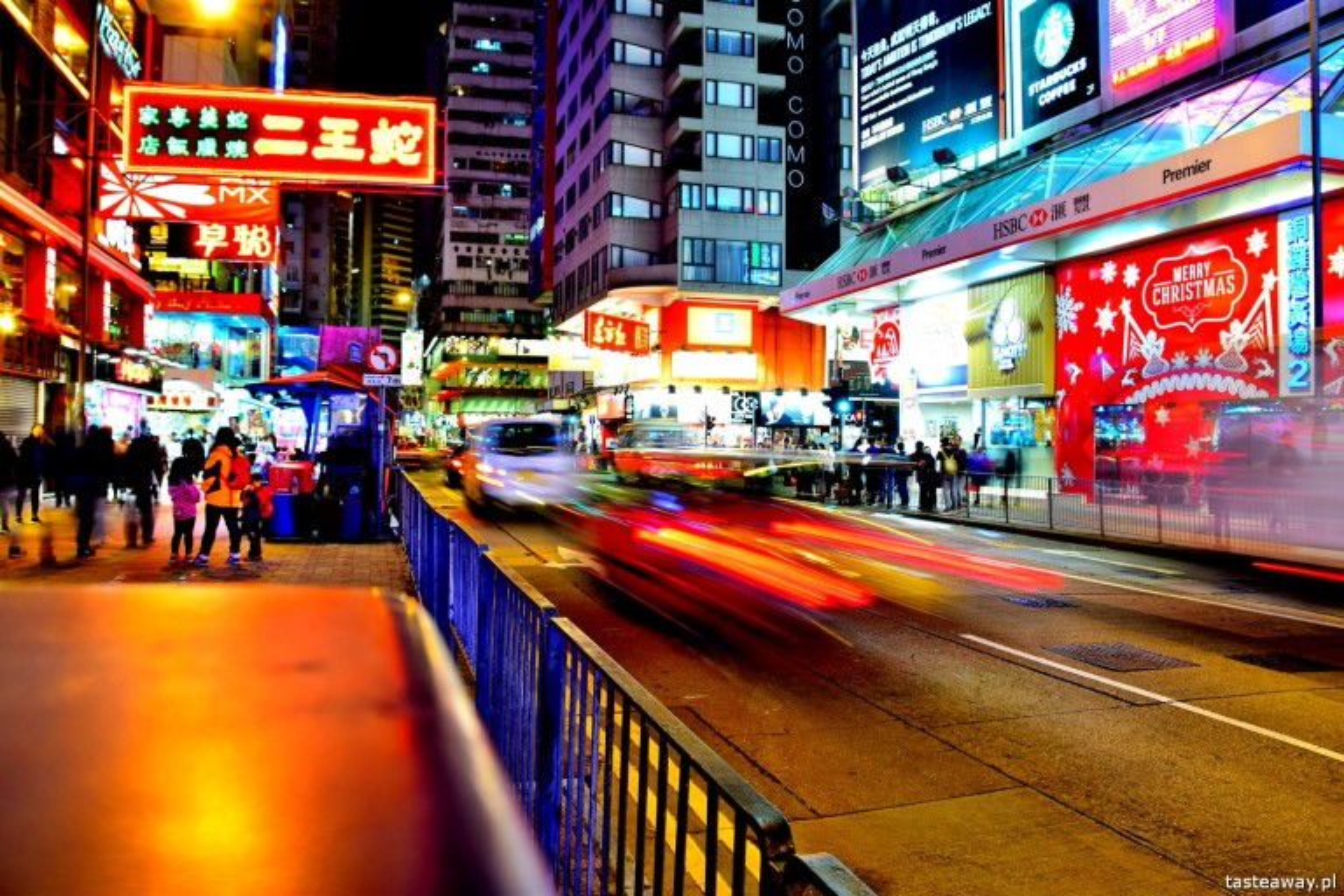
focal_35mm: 27
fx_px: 1008
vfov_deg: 47.9
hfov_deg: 67.4
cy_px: 448
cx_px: 672
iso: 100
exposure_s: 1/1.3
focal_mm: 18
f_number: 6.3
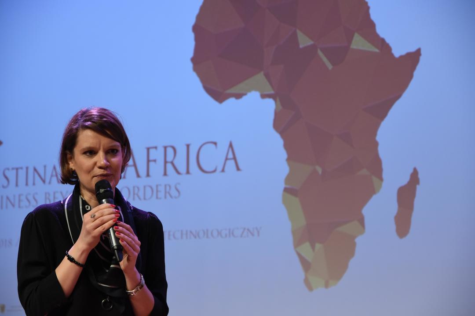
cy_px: 158
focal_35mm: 105
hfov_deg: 19.5
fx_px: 1385
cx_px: 238
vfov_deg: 13.0
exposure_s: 1/100
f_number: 4
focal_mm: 70
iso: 1000
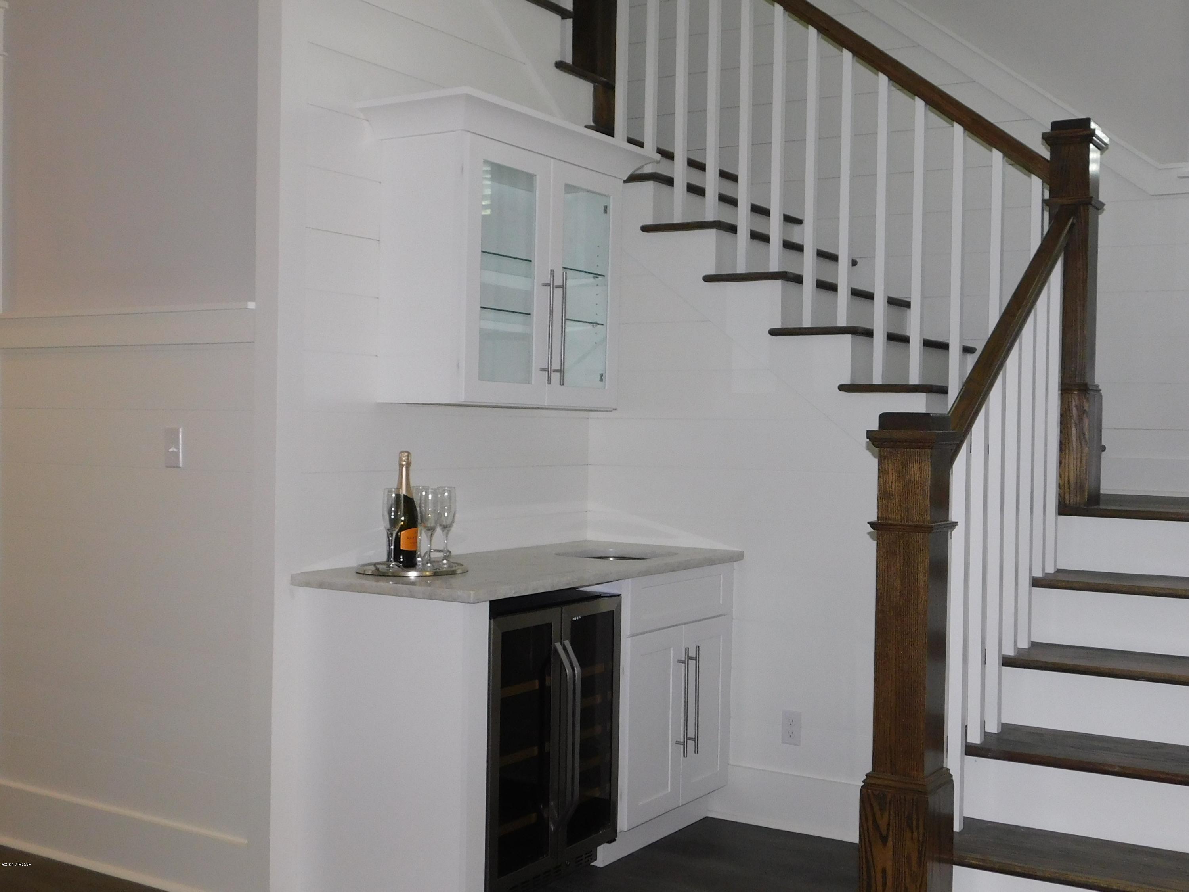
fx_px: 1030
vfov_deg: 46.8
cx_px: 594
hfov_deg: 60.0
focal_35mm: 30
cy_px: 446
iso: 200
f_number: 3.2
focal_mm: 5.3
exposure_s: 1/30
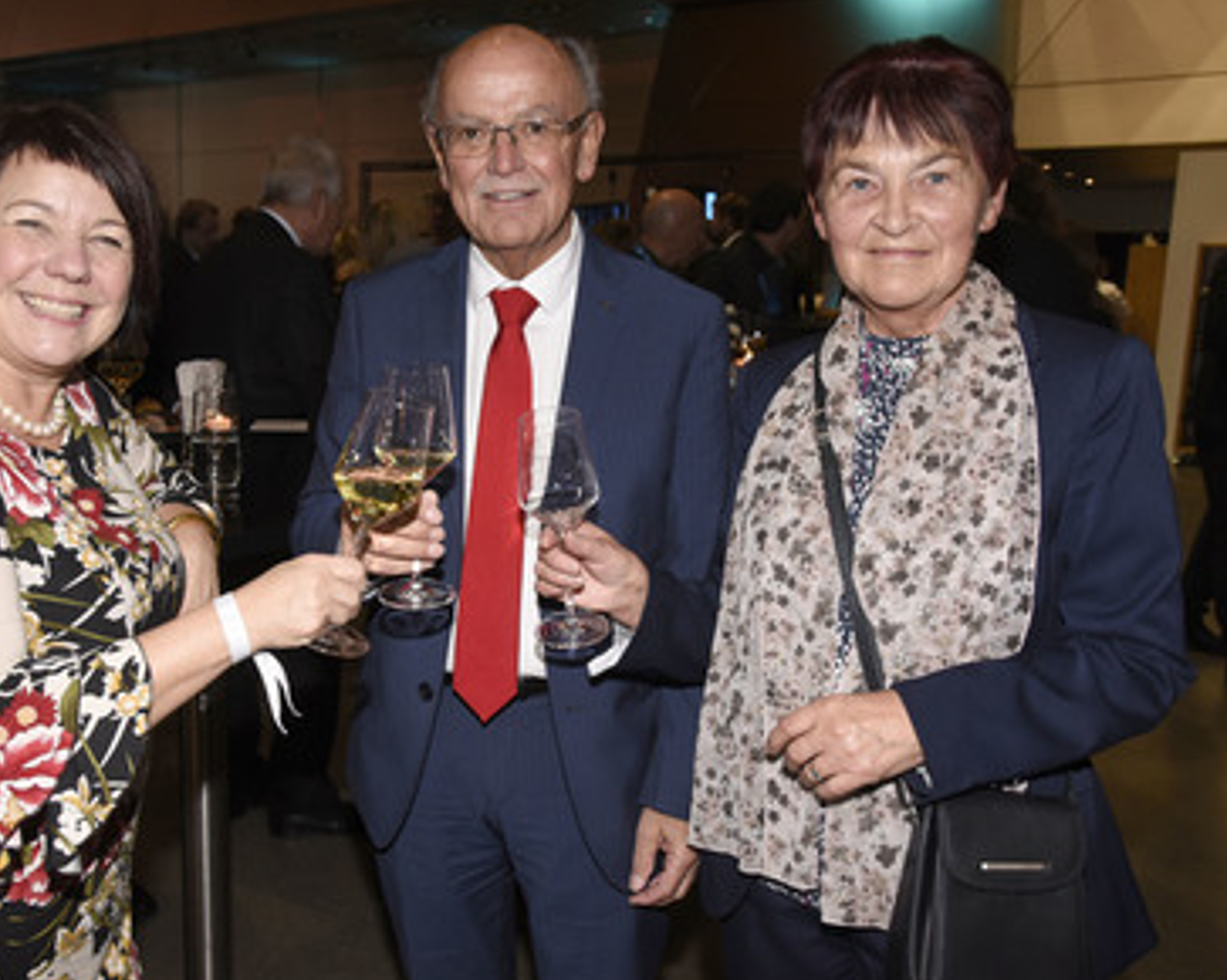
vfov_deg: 42.2
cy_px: 483
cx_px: 478
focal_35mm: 35
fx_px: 1270
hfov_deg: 51.1
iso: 1600
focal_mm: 30
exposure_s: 1/100
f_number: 6.3
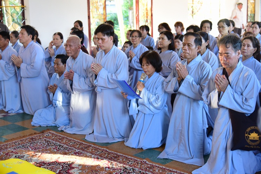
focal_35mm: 55
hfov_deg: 36.2
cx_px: 130
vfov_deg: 24.6
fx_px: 399
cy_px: 87
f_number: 4
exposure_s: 1/60
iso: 1600
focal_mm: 55
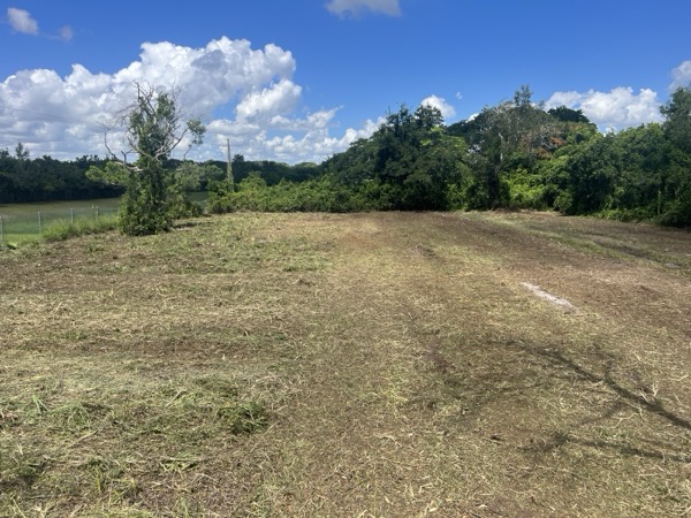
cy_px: 259
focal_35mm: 26
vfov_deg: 53.1
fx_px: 519
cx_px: 346
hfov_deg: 67.3
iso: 50
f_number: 1.5
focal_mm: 5.7
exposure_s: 1/3356
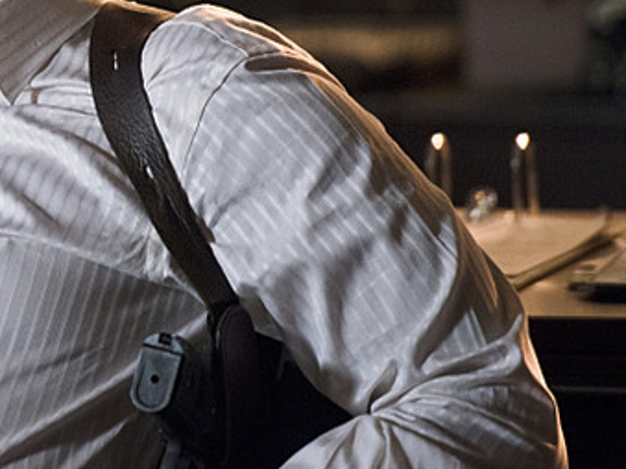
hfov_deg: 4.5
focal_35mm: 443
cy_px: 55
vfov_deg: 3.4
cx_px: -83
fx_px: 8008
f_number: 2.8
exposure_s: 1/100
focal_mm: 200
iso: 2500
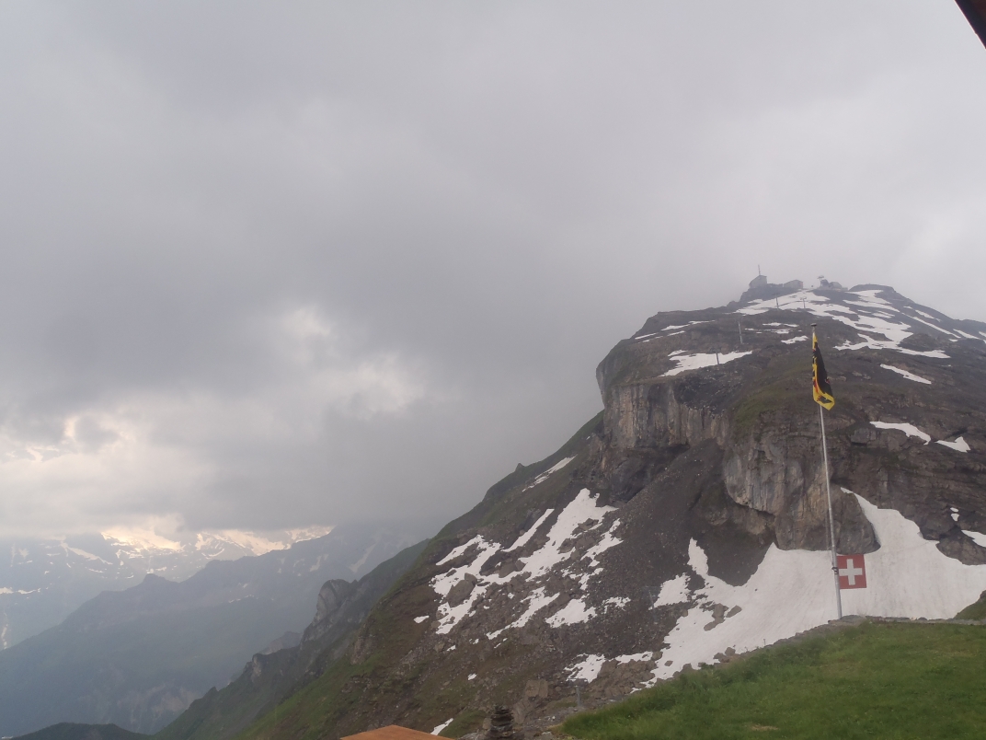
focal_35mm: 28
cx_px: 493
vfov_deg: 49.7
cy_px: 370
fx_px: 798
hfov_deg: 63.4
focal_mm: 5
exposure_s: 1/125
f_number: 4.5
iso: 80
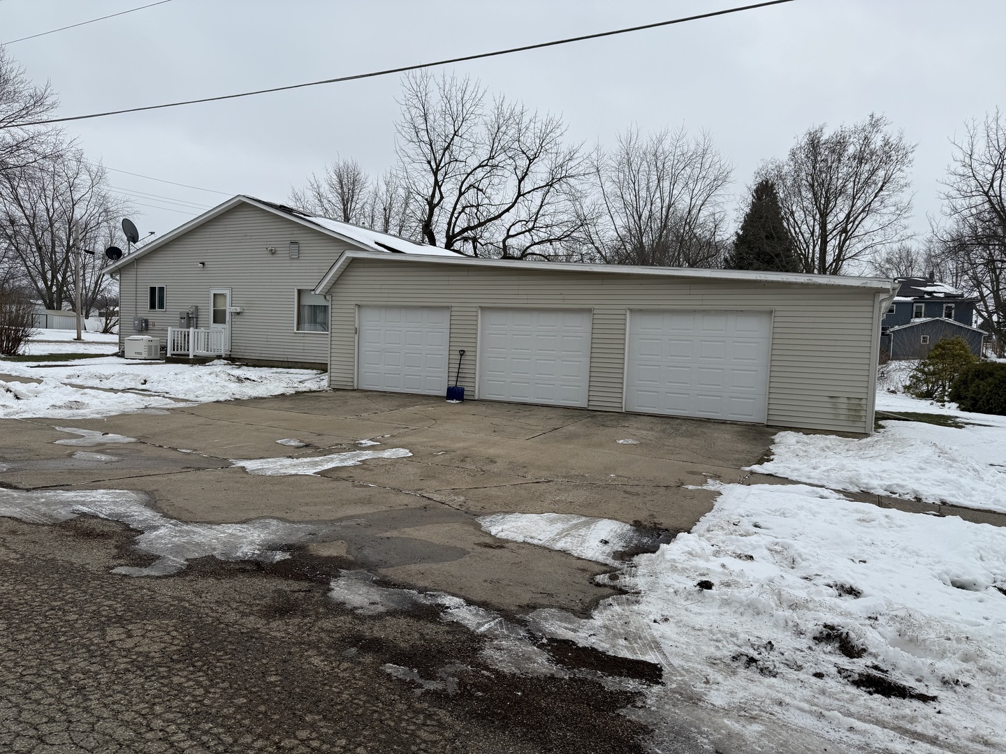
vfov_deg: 56.8
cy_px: 377
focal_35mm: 24
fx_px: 697
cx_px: 503
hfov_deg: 71.6
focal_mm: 6.76
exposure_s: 1/4975
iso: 80
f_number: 1.78
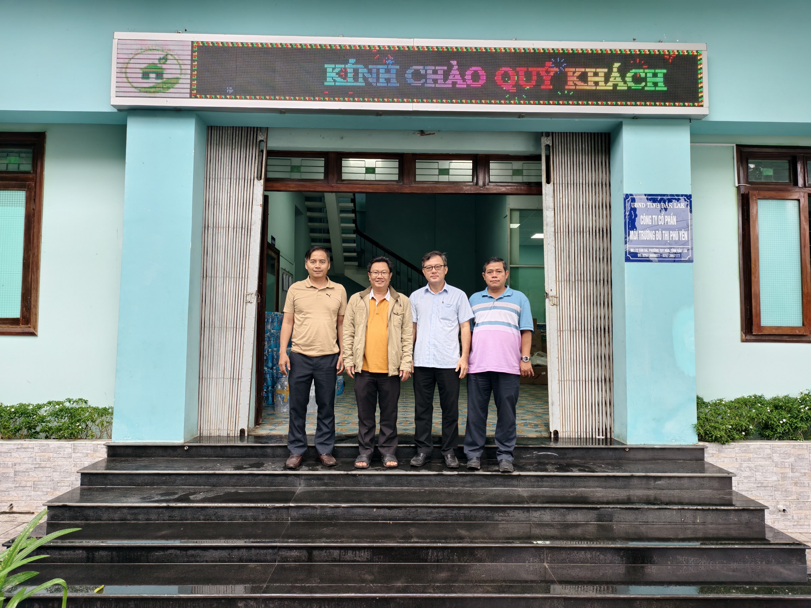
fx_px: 539
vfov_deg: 58.9
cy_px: 304
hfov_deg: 73.9
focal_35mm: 23
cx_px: 406
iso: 79
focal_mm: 6.54
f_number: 1.57
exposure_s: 1/159
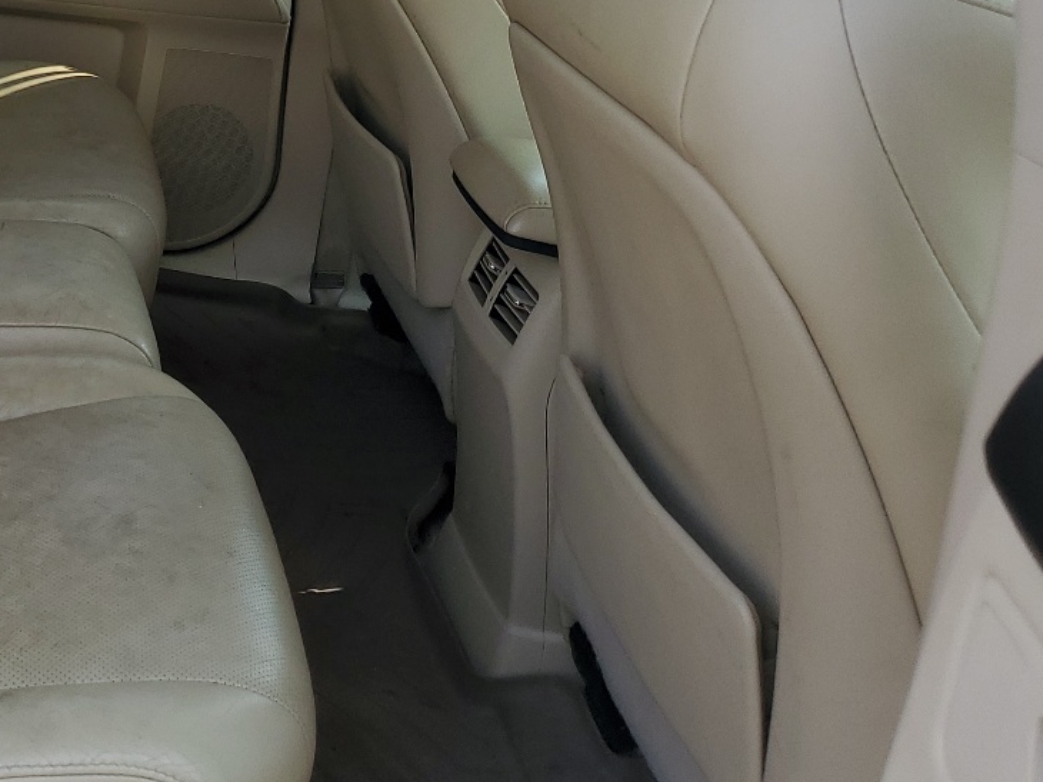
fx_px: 1717
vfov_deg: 24.6
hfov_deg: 31.3
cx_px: 6
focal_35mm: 57
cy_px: 30
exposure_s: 1/714
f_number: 1.5
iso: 50
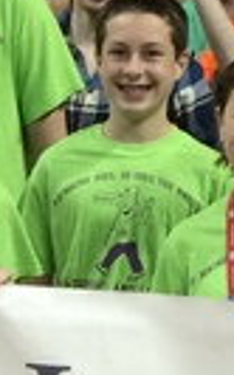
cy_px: 381
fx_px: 1706
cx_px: -90
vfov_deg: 12.4
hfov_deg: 7.7
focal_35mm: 167
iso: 64
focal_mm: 4.15
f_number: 2.2
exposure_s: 1/30
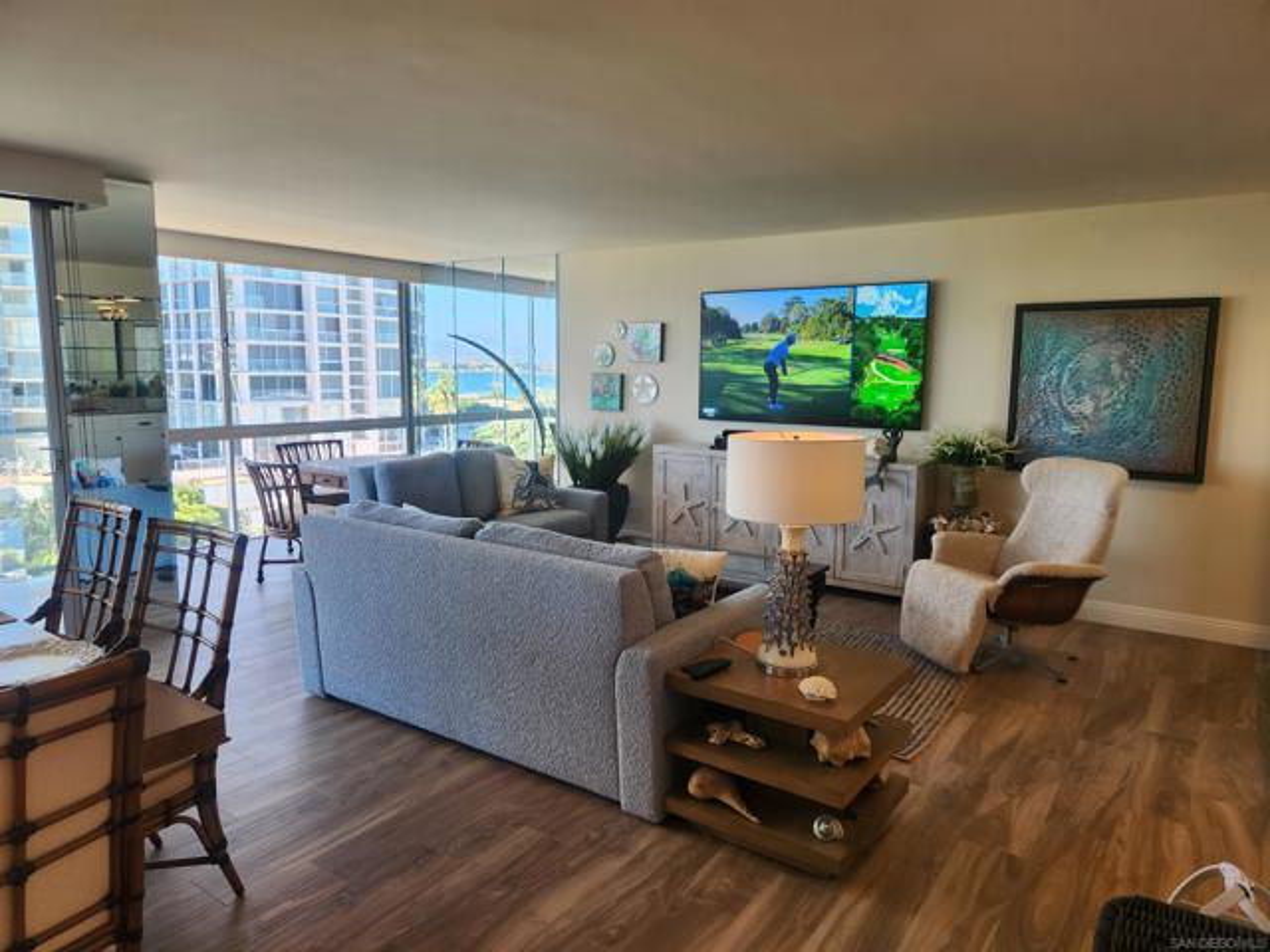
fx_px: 844
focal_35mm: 23
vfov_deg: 58.9
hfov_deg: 73.9
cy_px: 476
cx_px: 635
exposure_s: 1/180
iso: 40
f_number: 1.8
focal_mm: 5.4
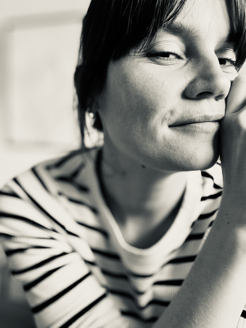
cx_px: 123
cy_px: 164
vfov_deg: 60.0
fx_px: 284
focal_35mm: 30
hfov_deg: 46.8
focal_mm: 2.69
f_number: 1.9
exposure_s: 1/60
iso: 160
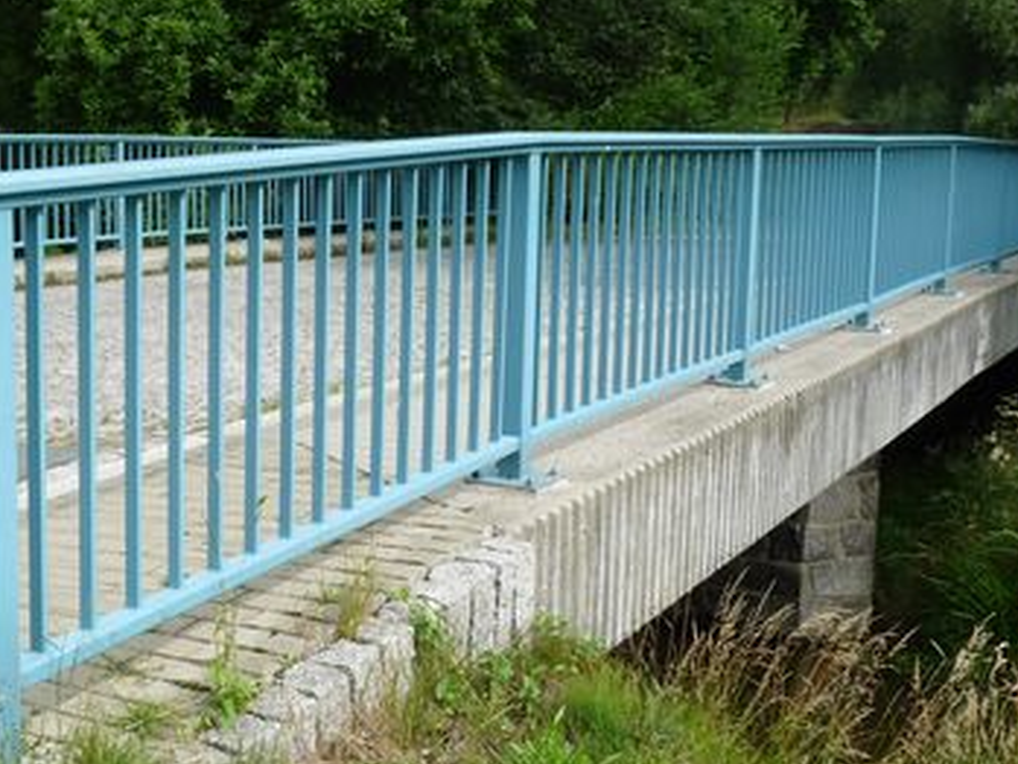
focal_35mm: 55
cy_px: 381
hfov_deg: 34.4
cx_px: 286
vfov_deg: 26.6
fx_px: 1618
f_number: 5.6
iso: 100
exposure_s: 1/200
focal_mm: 5.4
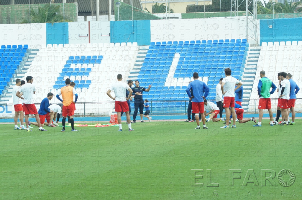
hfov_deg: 13.7
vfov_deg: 9.1
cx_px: 151
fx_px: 1256
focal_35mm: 150
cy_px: 100
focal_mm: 100
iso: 400
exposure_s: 1/400
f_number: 8
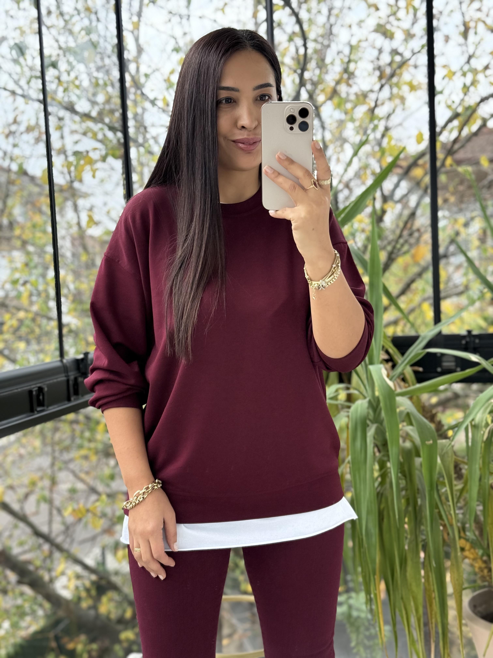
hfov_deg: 30.3
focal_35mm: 48
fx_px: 911
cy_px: 329
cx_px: 246
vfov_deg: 39.7
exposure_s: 1/242
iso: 160
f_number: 1.78
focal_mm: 6.76
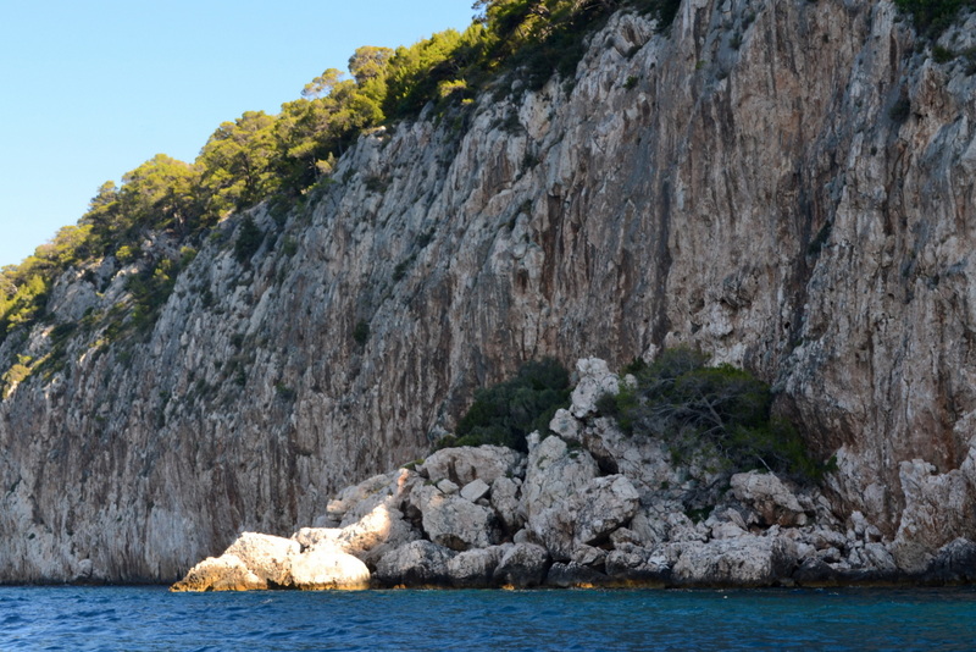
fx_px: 1627
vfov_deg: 22.6
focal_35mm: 60
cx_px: 488
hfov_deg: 33.4
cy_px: 326
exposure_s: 1/200
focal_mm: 40
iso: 400
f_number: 10
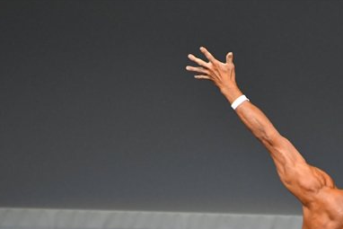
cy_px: 226
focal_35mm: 912
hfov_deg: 2.3
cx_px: 312
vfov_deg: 1.5
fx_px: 8692
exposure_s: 1/400
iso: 4000
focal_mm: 300
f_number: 5.6
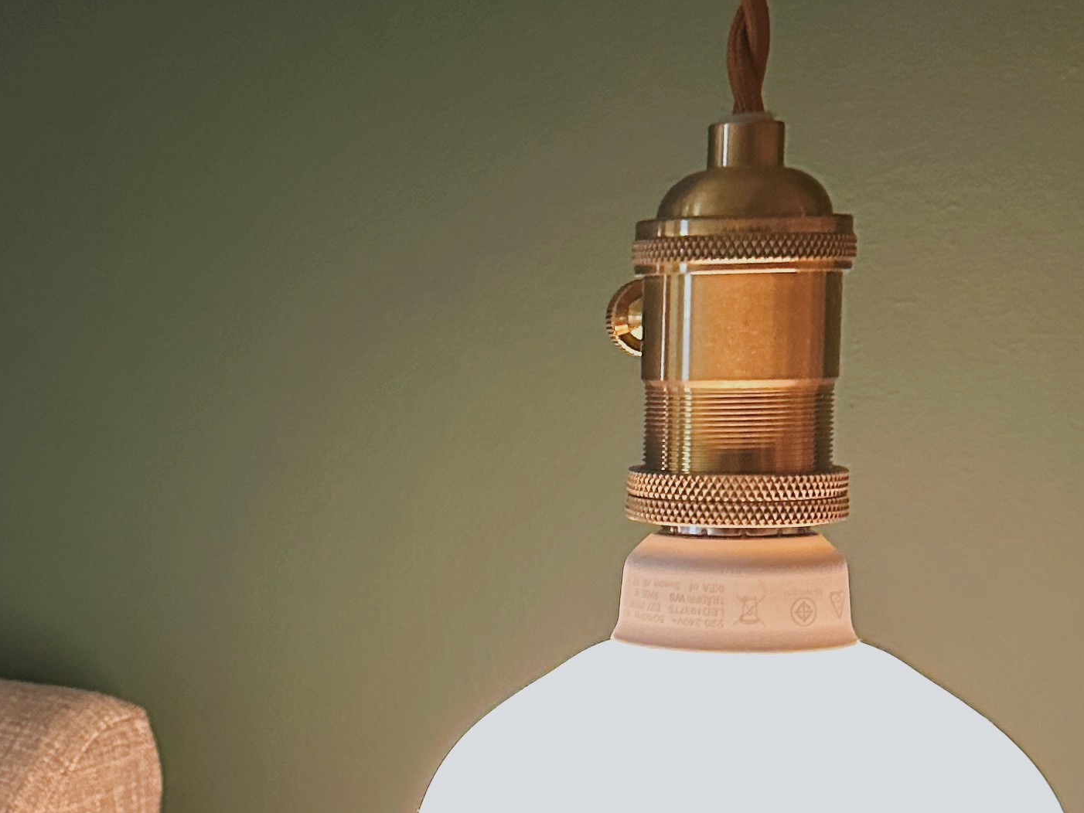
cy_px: 635
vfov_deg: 21.1
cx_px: 114
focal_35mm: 69
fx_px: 2161
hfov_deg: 27.2
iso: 800
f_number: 1.78
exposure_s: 1/50
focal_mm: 6.86
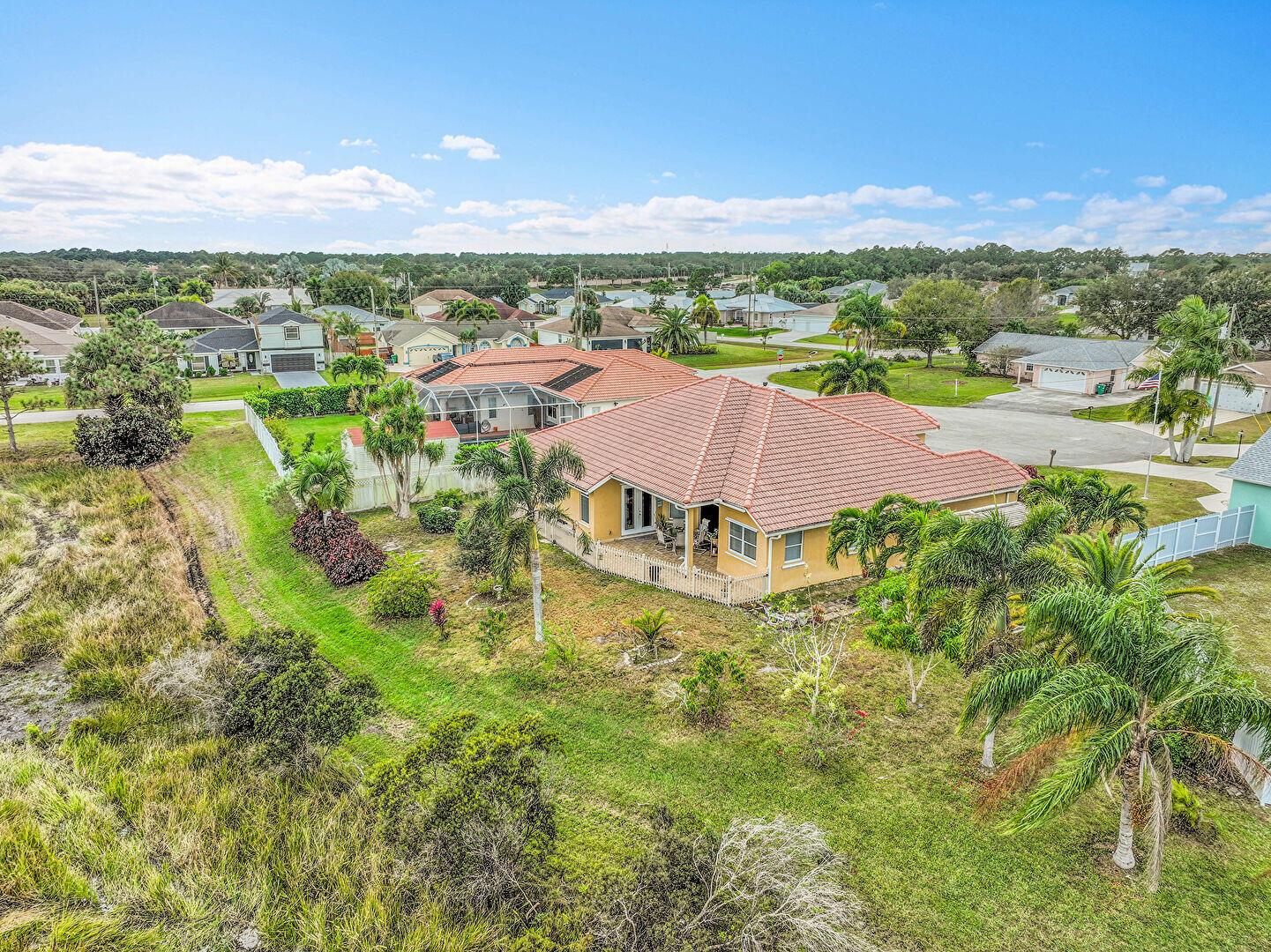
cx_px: 636
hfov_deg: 71.6
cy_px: 476
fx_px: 881
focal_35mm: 24
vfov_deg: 56.8
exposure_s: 1/2500
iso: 400
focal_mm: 12.29
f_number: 2.8
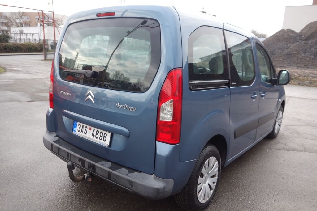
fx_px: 247
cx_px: 158
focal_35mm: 28
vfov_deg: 46.4
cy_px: 106
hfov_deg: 65.5
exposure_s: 1/30
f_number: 3.5
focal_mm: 10.4
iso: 125
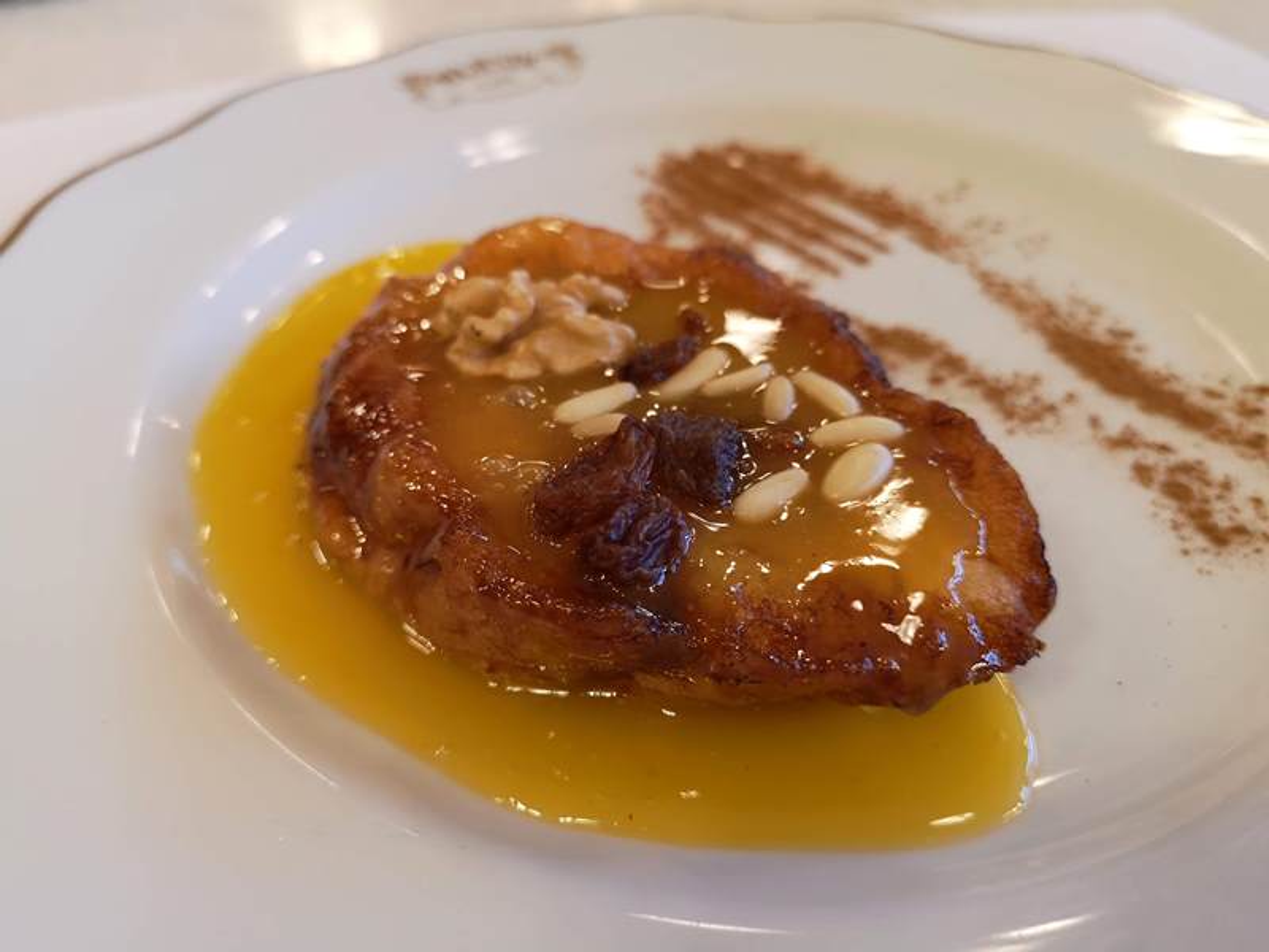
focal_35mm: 27
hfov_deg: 65.3
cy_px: 476
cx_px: 634
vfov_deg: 51.4
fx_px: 990
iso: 160
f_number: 1.8
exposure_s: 1/33.3
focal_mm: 3.95
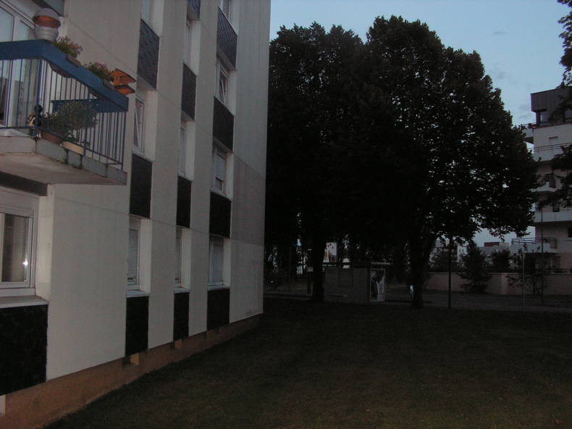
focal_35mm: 36
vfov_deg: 39.6
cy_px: 214
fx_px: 595
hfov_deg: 51.4
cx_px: 286
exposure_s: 1/40
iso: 160
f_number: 3.2
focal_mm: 6
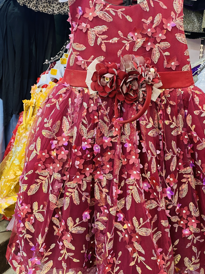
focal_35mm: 35
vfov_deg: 52.6
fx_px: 276
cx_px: 126
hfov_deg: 40.5
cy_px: 136
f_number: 1.8
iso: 64
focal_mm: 4.25
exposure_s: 1/50
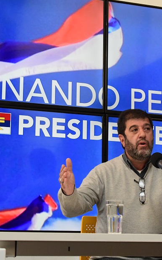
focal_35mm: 94
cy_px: 130
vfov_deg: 22.1
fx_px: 664
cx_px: 102
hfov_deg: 13.9
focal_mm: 38
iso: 2500
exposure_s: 1/250
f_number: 5
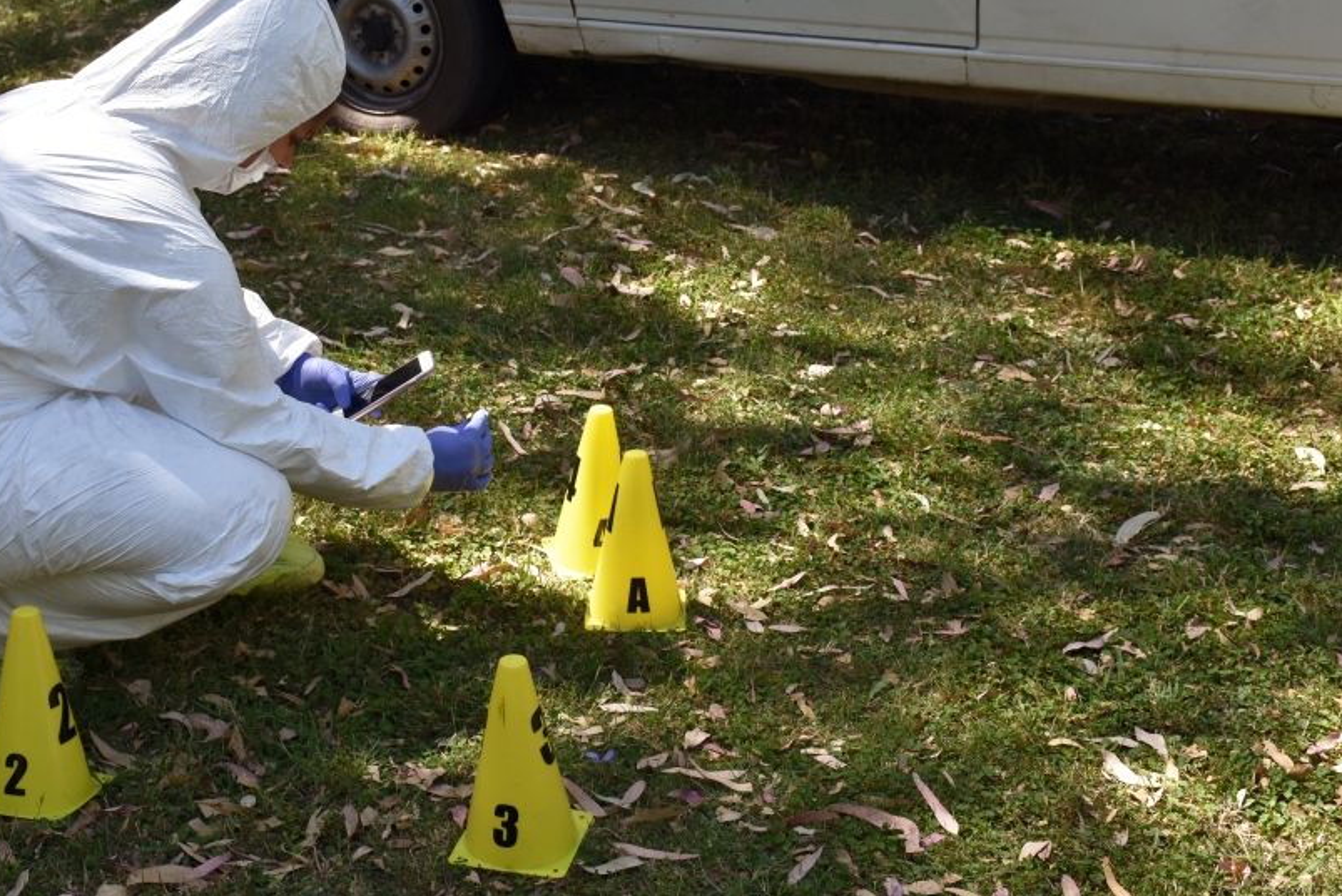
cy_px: 357
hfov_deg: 30.9
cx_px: 622
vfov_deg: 20.9
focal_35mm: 65
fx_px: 2424
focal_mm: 34
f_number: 8
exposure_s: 1/500
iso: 640
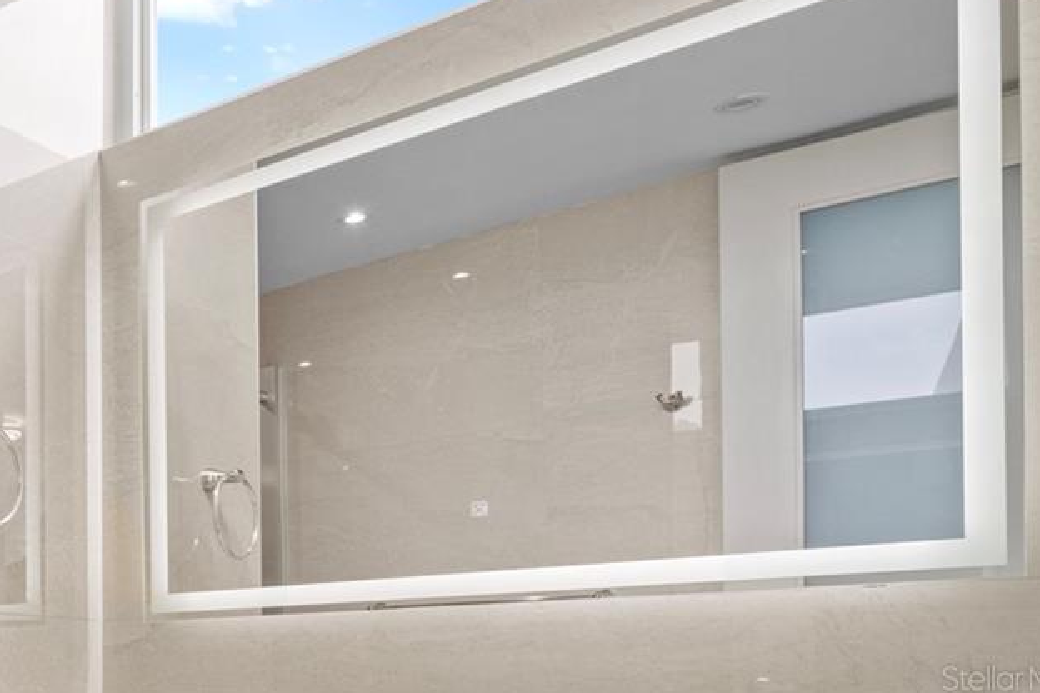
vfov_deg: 30.5
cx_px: -243
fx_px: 1184
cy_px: 678
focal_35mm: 41
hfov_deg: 35.7
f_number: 8
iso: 500
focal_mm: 16
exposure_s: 1/3
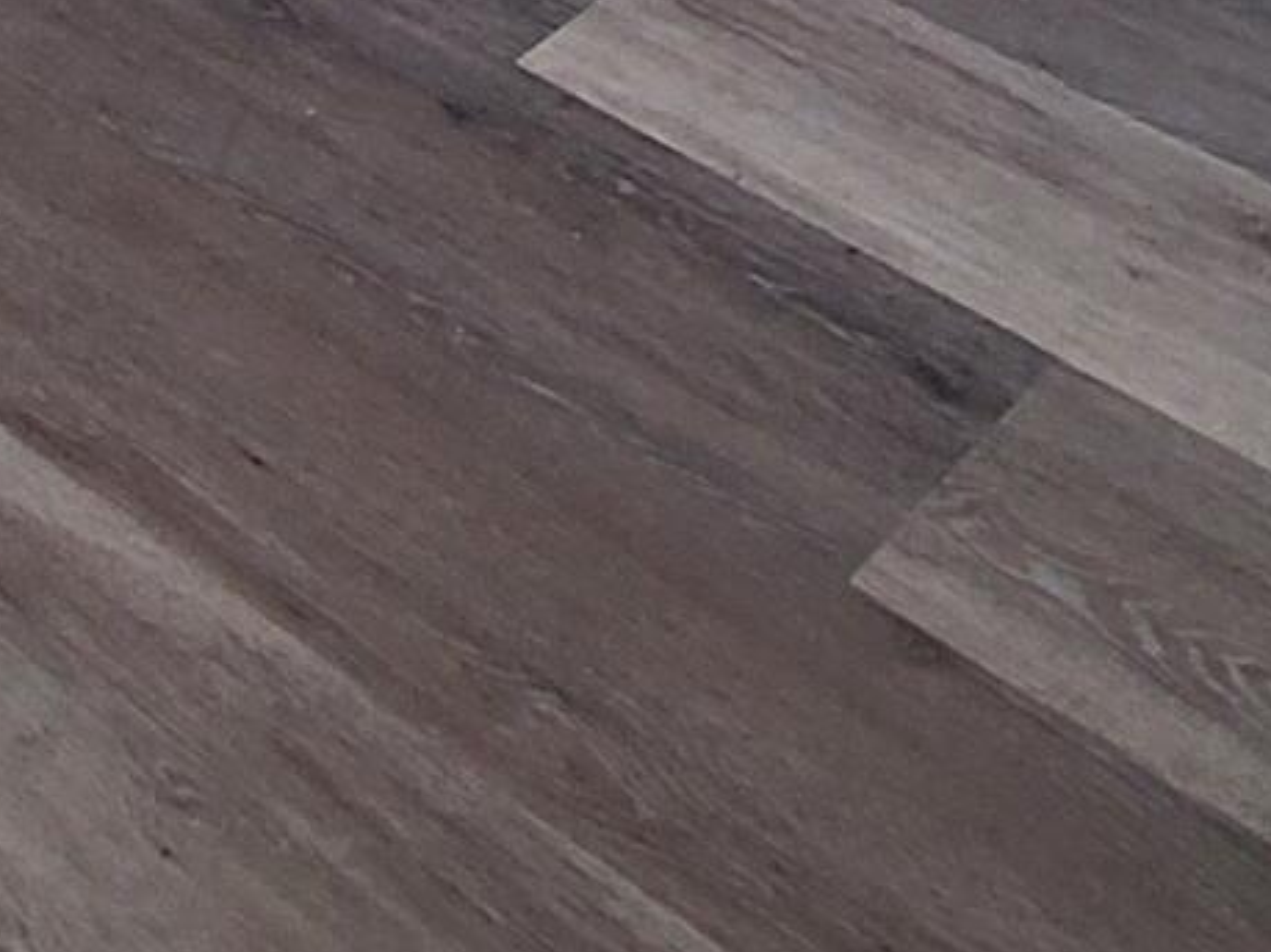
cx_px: 210
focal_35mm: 85
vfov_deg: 10.6
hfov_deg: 22.6
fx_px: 3120
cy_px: -2045
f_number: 2.2
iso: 125
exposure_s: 1/60
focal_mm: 2.2
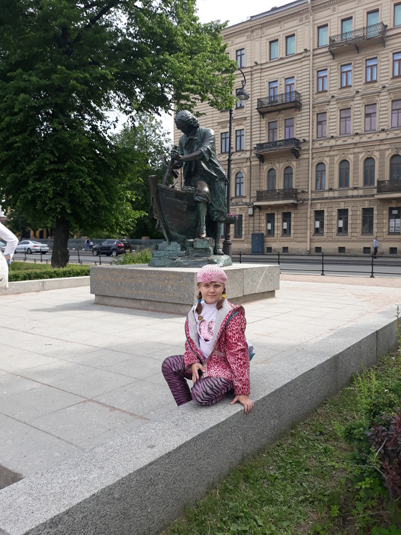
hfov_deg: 51.4
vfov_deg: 65.3
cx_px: 200
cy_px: 268
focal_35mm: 27
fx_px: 417
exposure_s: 1/842
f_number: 1.7
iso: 40
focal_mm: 3.71
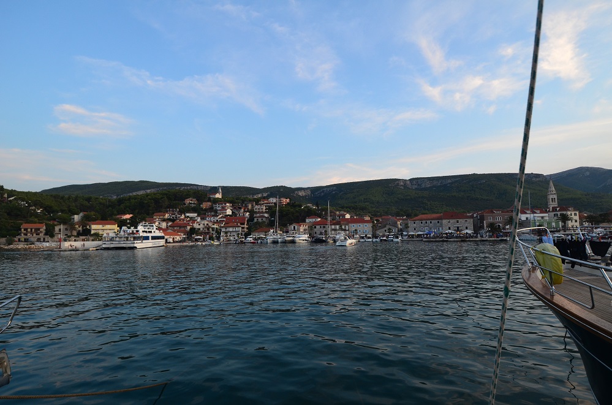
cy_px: 202
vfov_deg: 67.1
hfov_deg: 90.1
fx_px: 305
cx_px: 306
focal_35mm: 18
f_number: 5.6
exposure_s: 1/160
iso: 400
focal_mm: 12
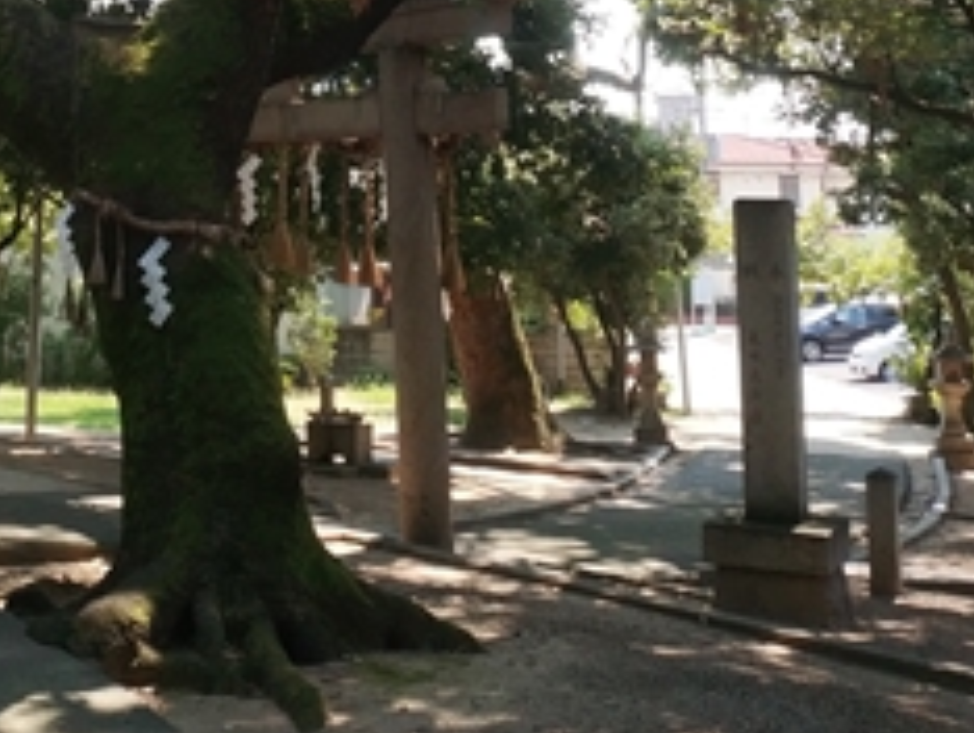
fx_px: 2310
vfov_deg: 17.2
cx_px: 158
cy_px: -154
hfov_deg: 23.4
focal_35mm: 82
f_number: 2
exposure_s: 1/372
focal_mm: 4.5
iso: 181
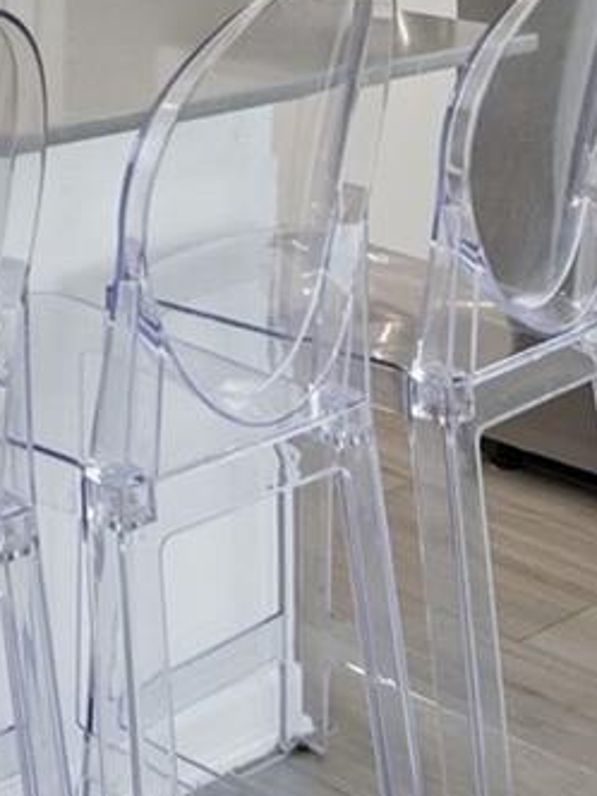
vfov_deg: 19.6
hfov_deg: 14.7
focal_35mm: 88
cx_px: -475
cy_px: -364
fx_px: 2024
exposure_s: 1/15
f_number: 8
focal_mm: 19
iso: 125
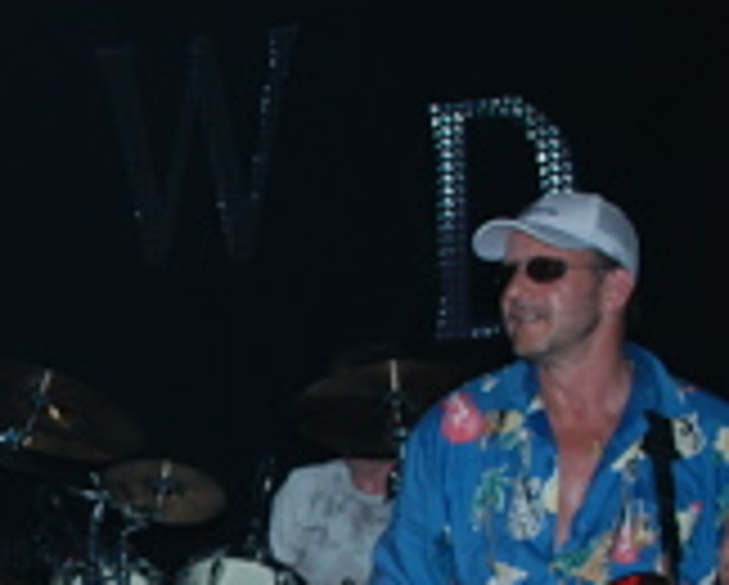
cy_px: 583
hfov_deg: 16.8
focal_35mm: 109
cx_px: -160
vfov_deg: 14.0
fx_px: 2355
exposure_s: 1/60
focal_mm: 28
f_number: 6.3
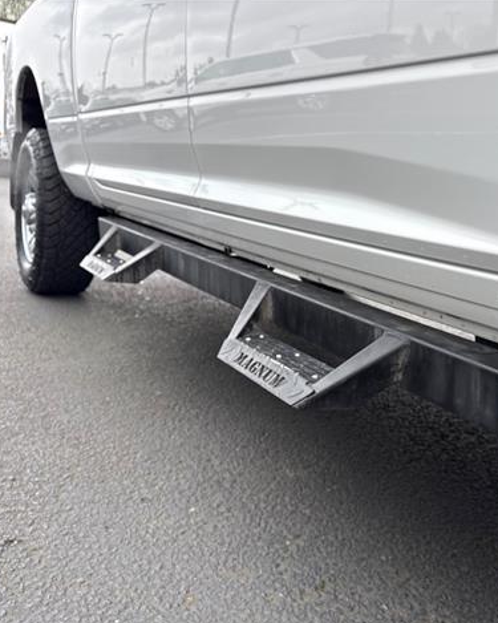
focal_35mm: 32
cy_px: 312
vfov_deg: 55.7
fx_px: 590
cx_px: 368
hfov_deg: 44.4
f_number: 1.78
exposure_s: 1/155
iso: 64
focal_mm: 6.76
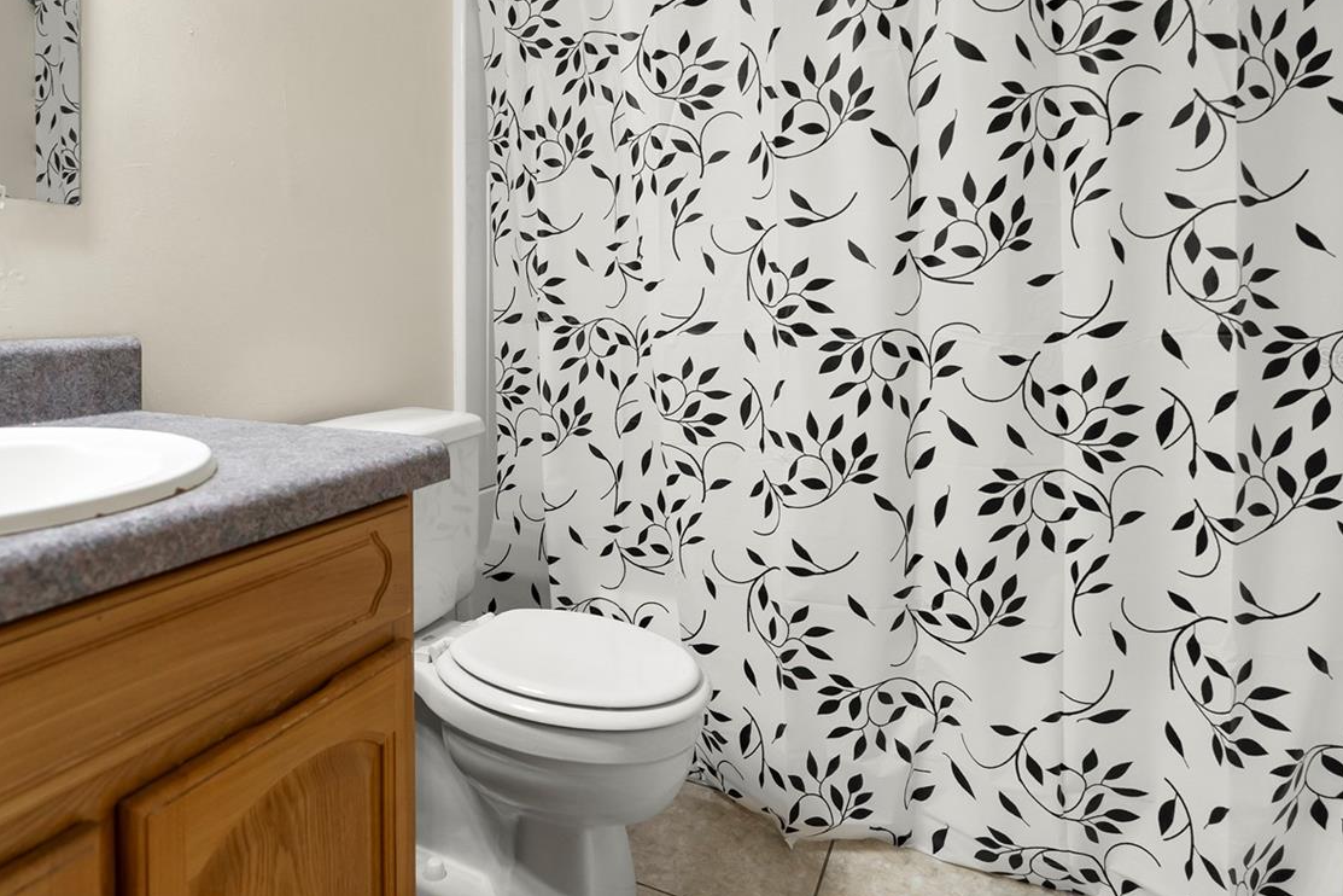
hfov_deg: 74.0
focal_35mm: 23
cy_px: 357
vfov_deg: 54.7
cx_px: 461
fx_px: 858
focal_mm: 16
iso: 640
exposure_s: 1/160
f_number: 4
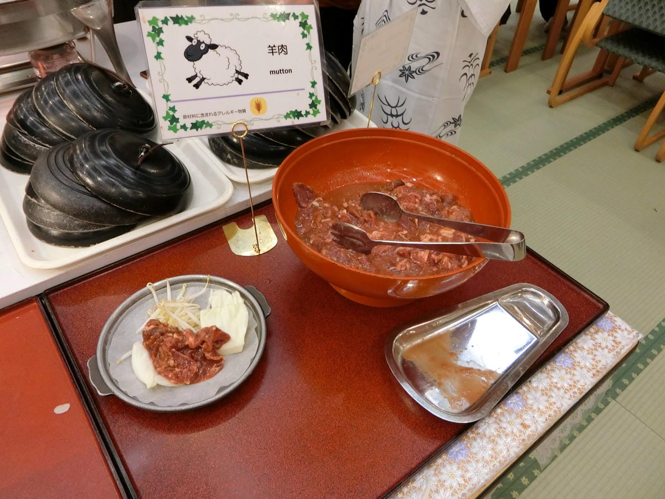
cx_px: 332
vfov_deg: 54.9
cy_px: 250
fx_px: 480
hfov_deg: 69.4
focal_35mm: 25
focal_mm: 5.4
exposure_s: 1/30
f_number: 2.8
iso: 400
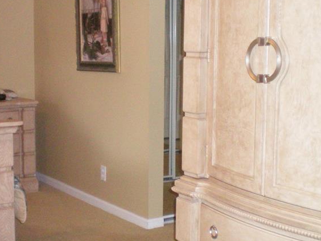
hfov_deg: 28.0
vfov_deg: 21.3
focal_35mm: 69
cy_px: 110
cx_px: 204
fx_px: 640
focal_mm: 6.3
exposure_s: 1/60
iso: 400
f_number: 3.1
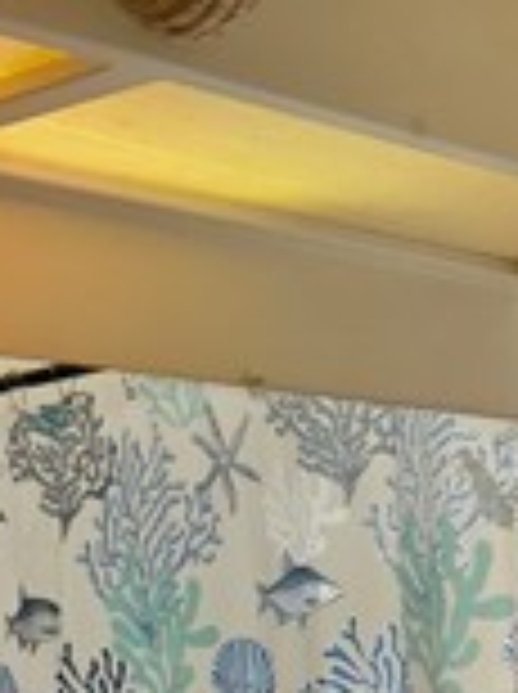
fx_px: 2001
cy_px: 860
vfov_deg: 18.5
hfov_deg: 14.4
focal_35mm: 100
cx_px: 590
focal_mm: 6.76
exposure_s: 1/1026
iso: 50
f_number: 1.78
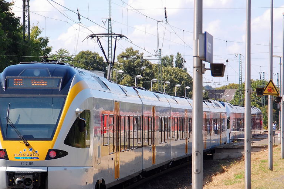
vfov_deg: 6.9
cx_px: 116
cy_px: 119
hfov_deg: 10.3
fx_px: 1577
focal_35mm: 200
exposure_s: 1/400
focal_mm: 100
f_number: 8
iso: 400
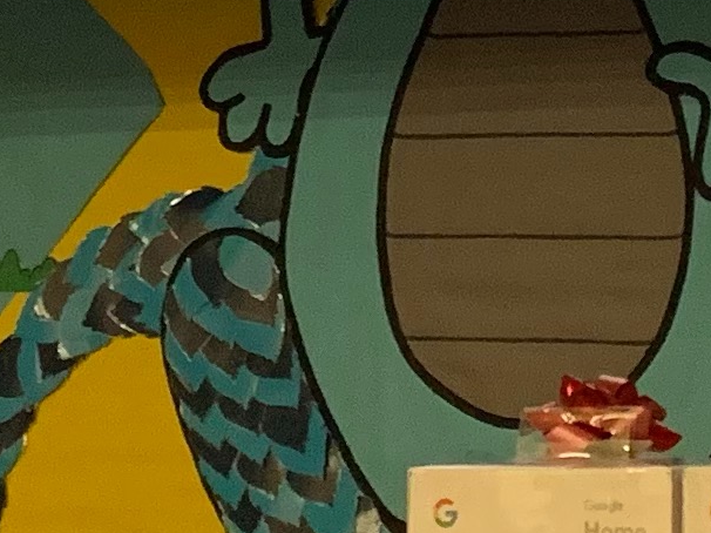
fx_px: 3552
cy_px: -459
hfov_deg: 11.3
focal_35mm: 173
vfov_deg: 8.2
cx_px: 686
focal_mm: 4.25
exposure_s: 1/48
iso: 200
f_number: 1.8
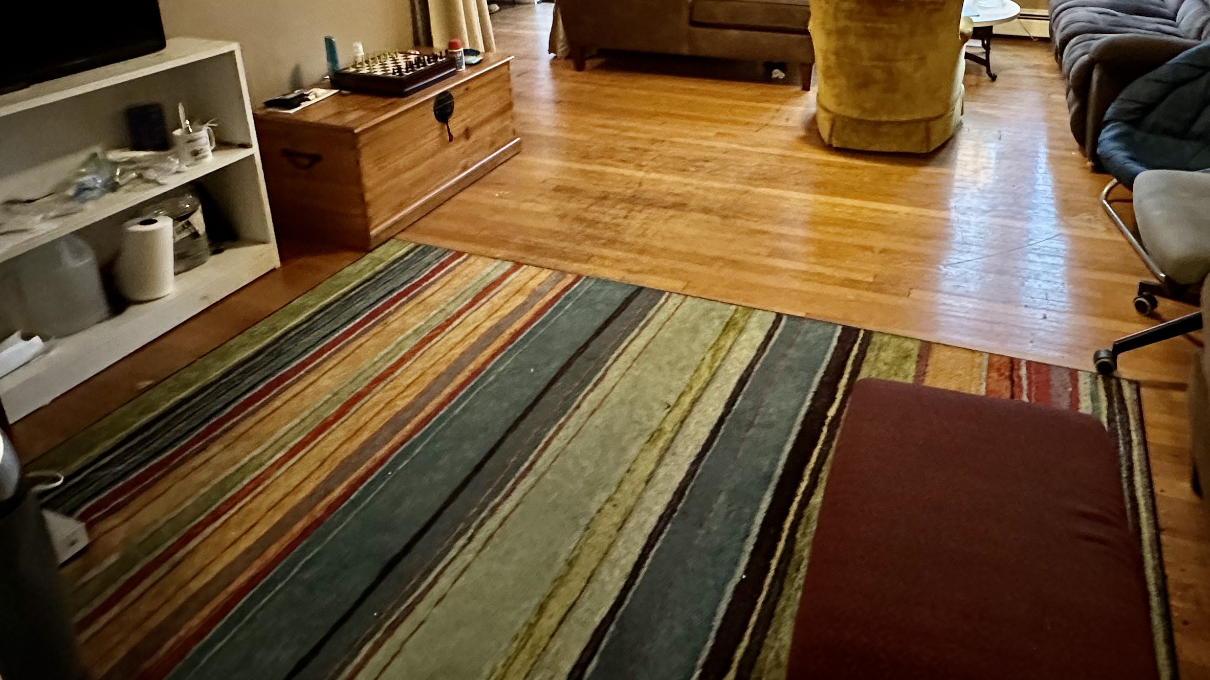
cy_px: 81
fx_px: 834
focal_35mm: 26
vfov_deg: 41.3
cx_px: 767
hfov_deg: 70.6
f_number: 2.2
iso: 1000
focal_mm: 2.22
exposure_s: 1/60
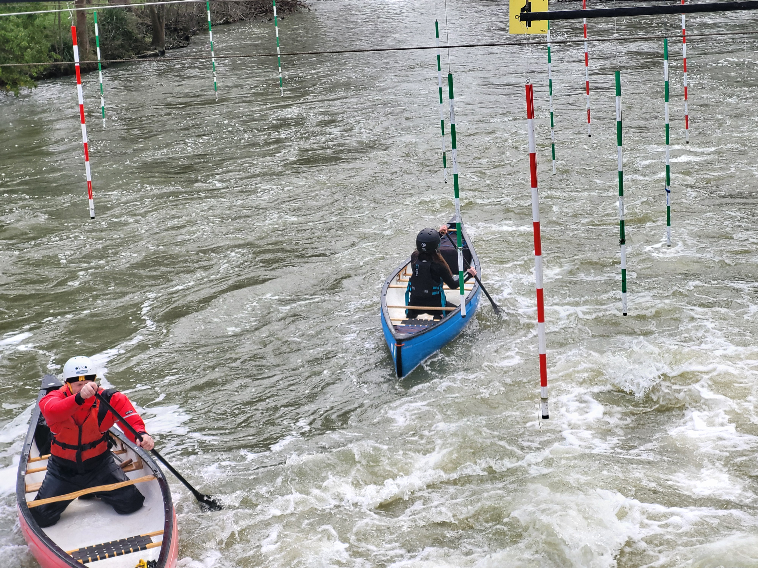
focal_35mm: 76
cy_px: 284
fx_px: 1664
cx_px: 379
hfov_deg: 25.7
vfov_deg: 19.4
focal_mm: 7.12
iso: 25
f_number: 2.4
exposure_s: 1/186
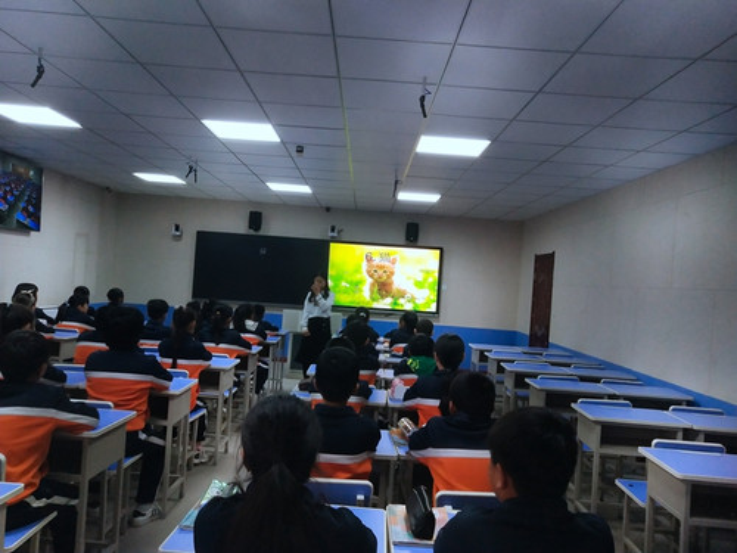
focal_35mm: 30
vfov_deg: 46.8
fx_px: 639
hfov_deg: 60.0
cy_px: 276
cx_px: 368
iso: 292
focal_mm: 3.95
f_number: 1.8
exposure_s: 1/50
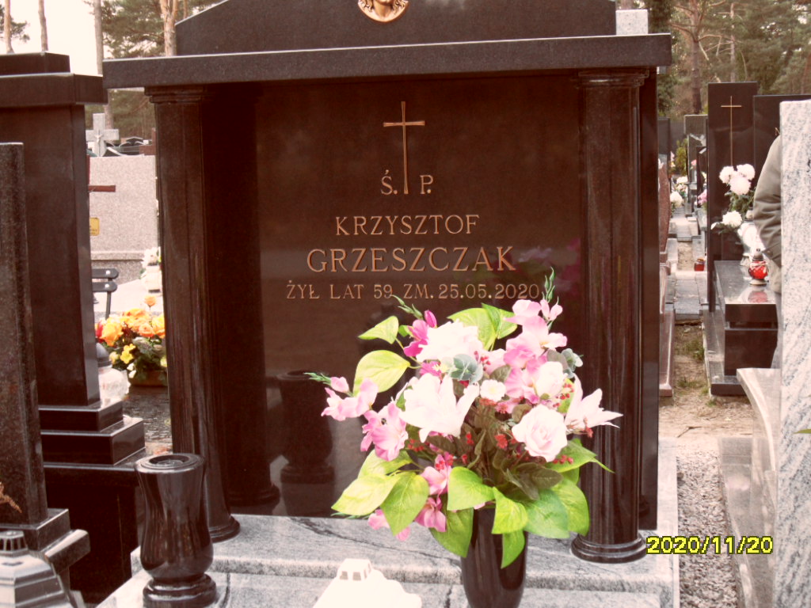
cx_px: 406
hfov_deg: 38.2
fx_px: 1171
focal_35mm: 50
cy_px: 304
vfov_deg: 29.1
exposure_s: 1/45
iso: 160
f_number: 3.8
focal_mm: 8.2
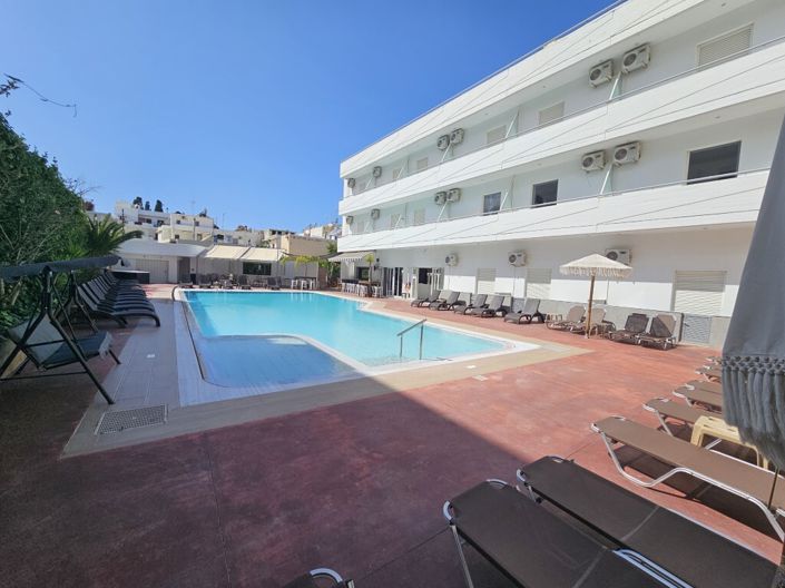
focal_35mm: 13
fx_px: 295
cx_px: 392
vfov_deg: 89.9
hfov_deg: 106.2
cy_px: 294
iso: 50
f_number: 2.2
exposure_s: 1/4210
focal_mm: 2.2
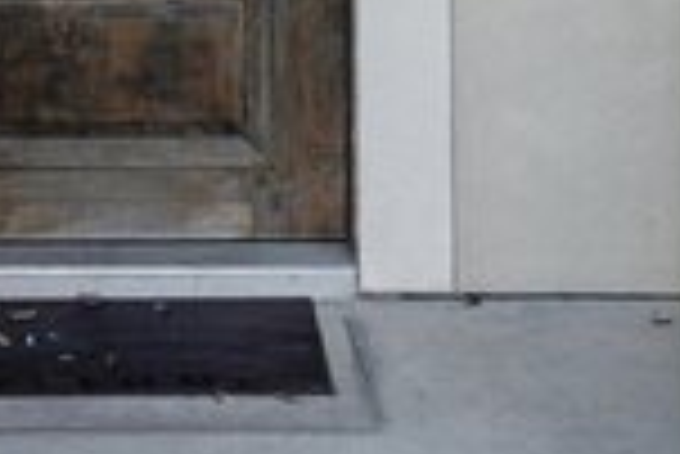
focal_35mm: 131
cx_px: 167
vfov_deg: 9.7
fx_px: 2477
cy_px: -492
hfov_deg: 15.6
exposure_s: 1/60
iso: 200
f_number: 8
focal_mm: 31
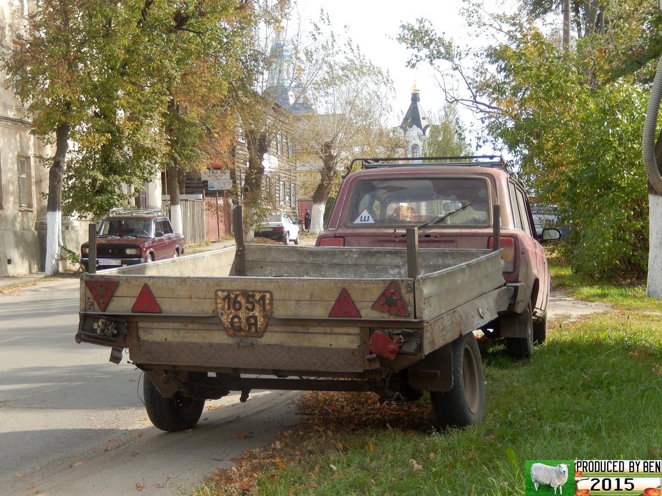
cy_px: 248
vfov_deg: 20.2
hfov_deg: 26.7
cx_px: 331
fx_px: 1396
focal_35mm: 73
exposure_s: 1/200
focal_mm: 13.1
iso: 125
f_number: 4.9
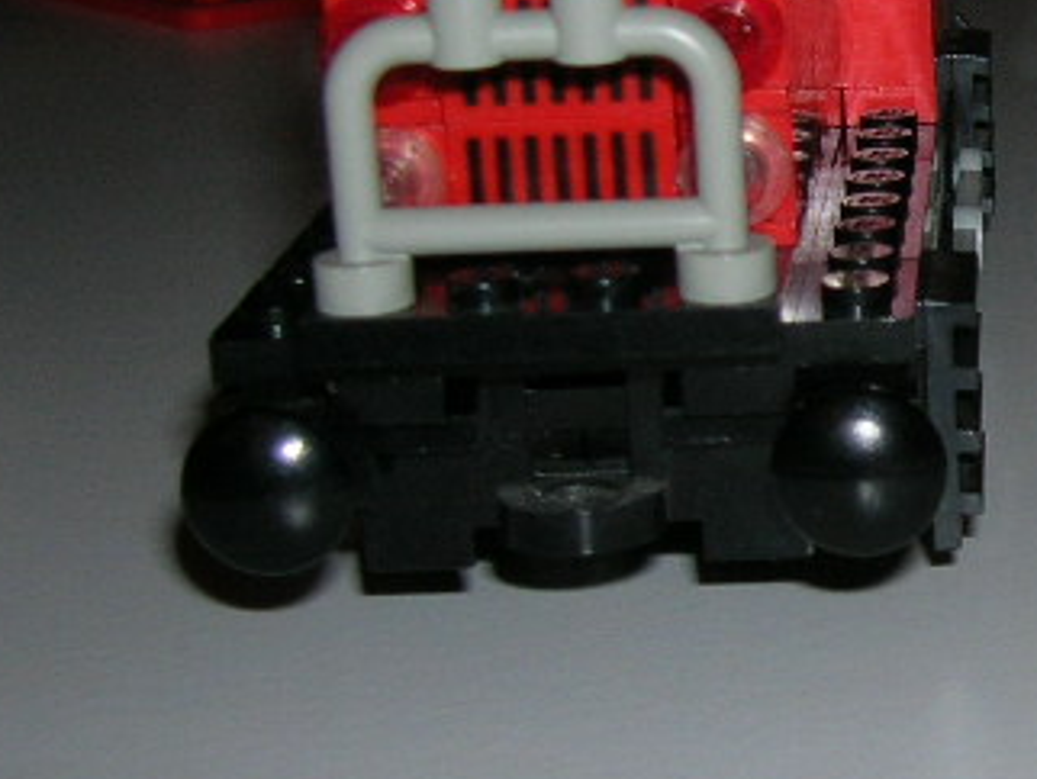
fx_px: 3238
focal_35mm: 108
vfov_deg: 13.7
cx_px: 1240
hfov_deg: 17.4
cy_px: 338
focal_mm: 5.7
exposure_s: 1/60.1
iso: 50
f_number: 2.9
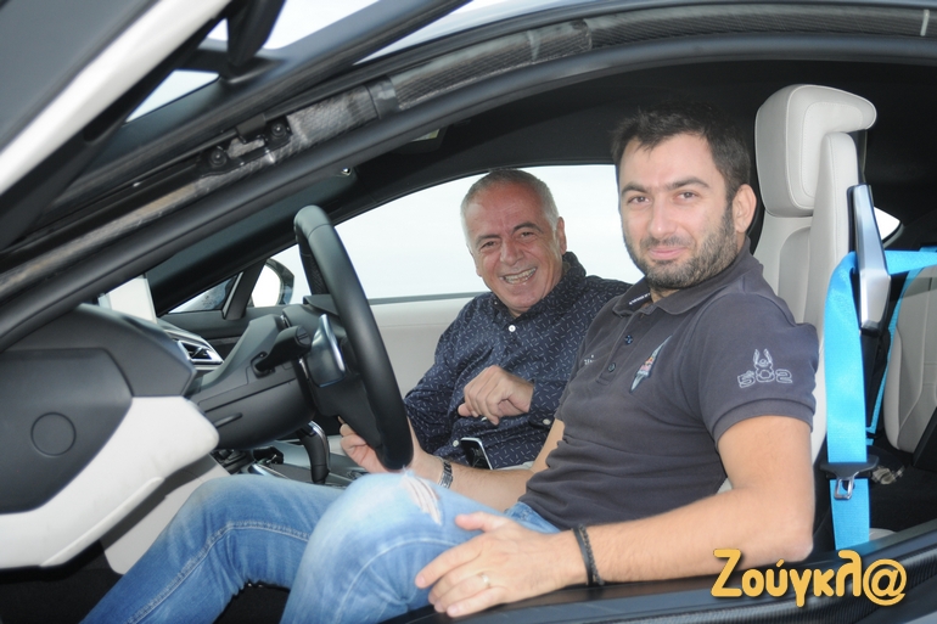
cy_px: 312
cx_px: 468
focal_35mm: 93
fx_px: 2420
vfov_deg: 14.7
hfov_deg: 21.9
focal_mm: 62
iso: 400
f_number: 4.2
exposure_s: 1/125
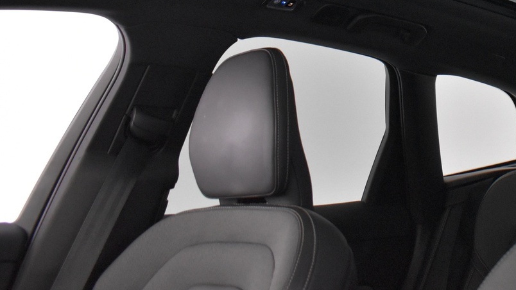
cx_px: 469
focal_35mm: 57
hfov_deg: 34.5
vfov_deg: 19.9
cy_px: -46
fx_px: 780
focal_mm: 18
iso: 2500
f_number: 3.5
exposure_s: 1/30
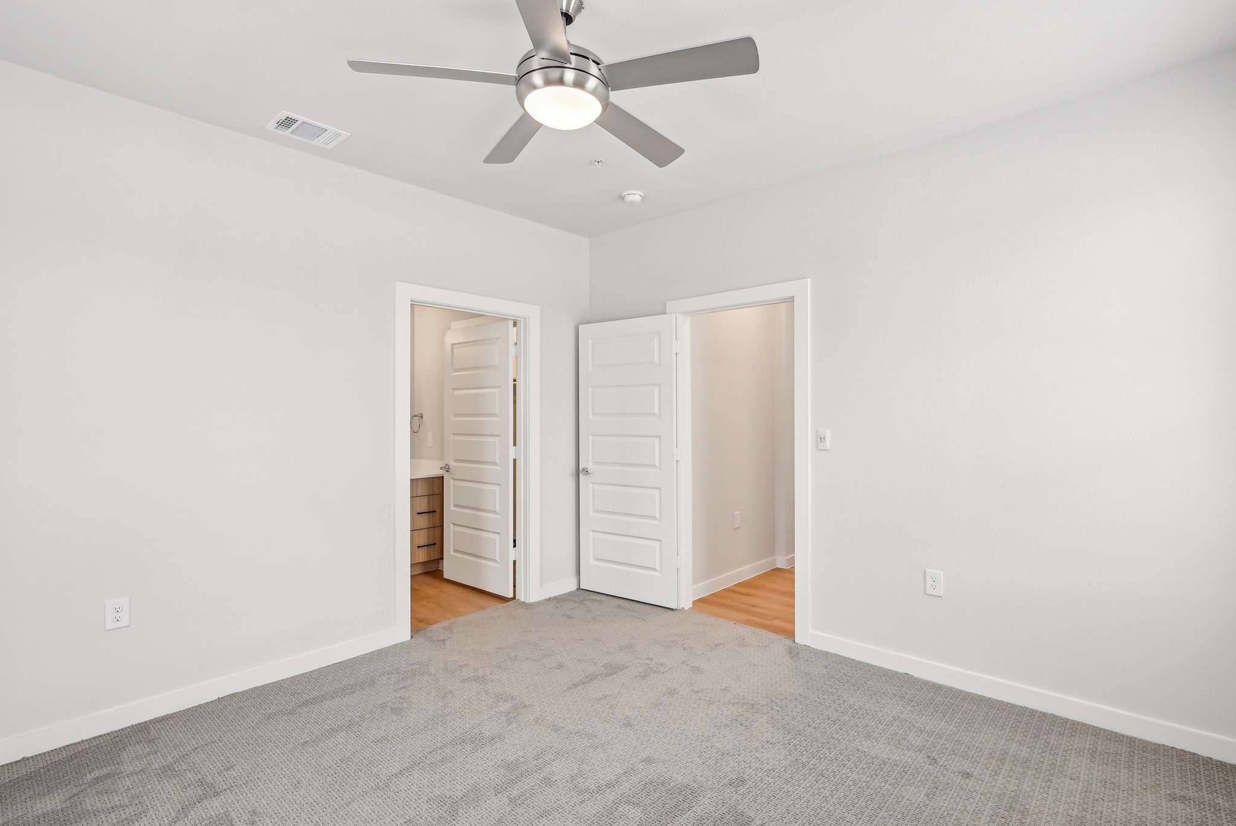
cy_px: 409
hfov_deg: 94.8
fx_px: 568
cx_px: 648
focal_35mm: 17
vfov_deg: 72.0
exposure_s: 1/40
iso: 400
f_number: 8
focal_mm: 15.5
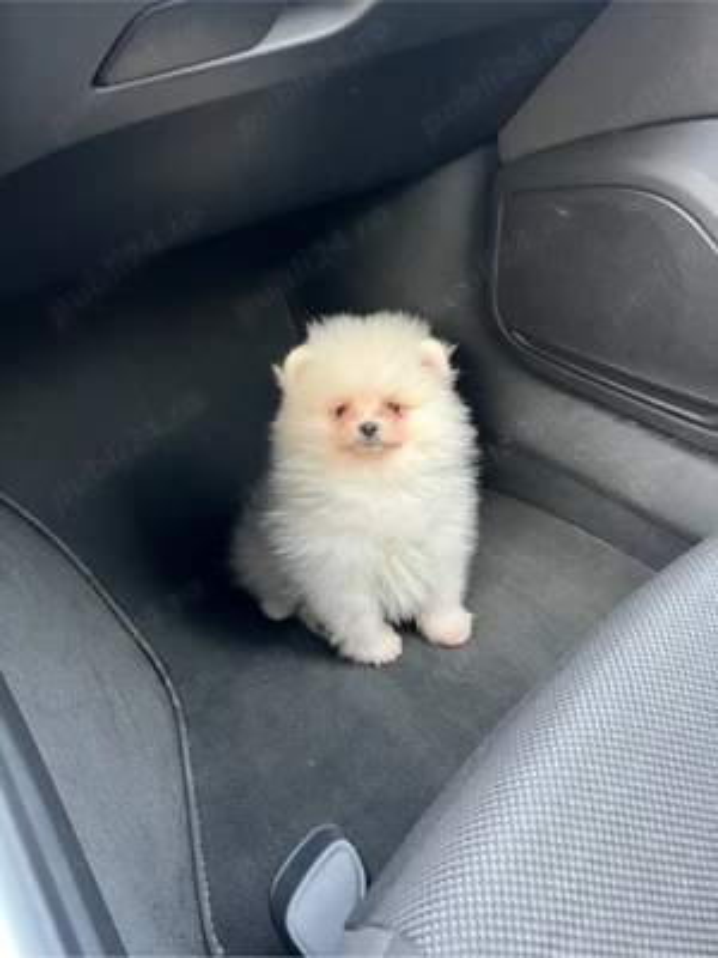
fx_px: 719
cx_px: 359
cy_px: 479
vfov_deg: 67.3
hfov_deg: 53.1
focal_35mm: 26
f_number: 1.6
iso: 250
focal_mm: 5.1
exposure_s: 1/60
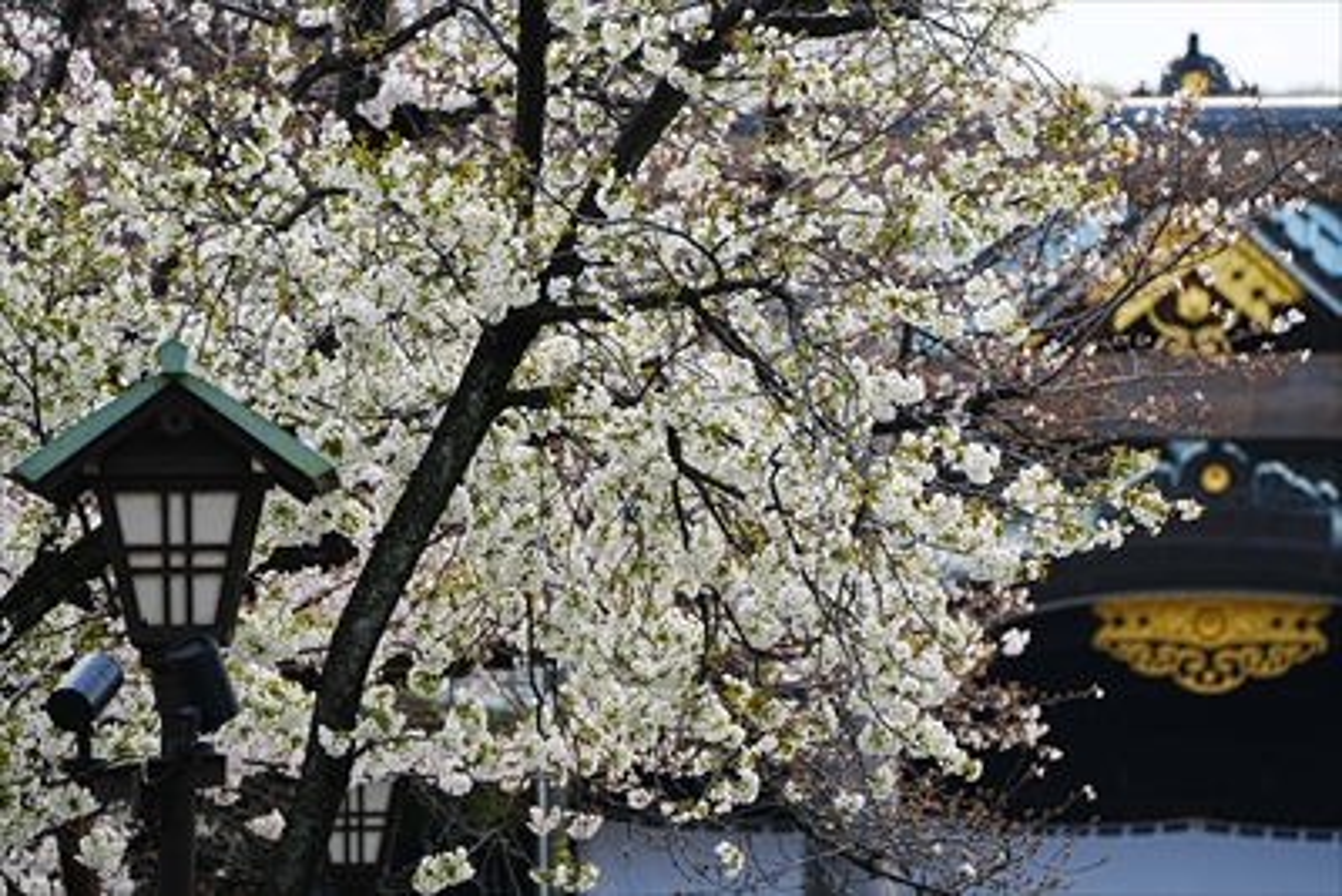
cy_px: 448
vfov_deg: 5.6
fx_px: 9210
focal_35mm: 247
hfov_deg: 8.3
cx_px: 671
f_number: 5.6
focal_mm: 247
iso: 160
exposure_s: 1/250
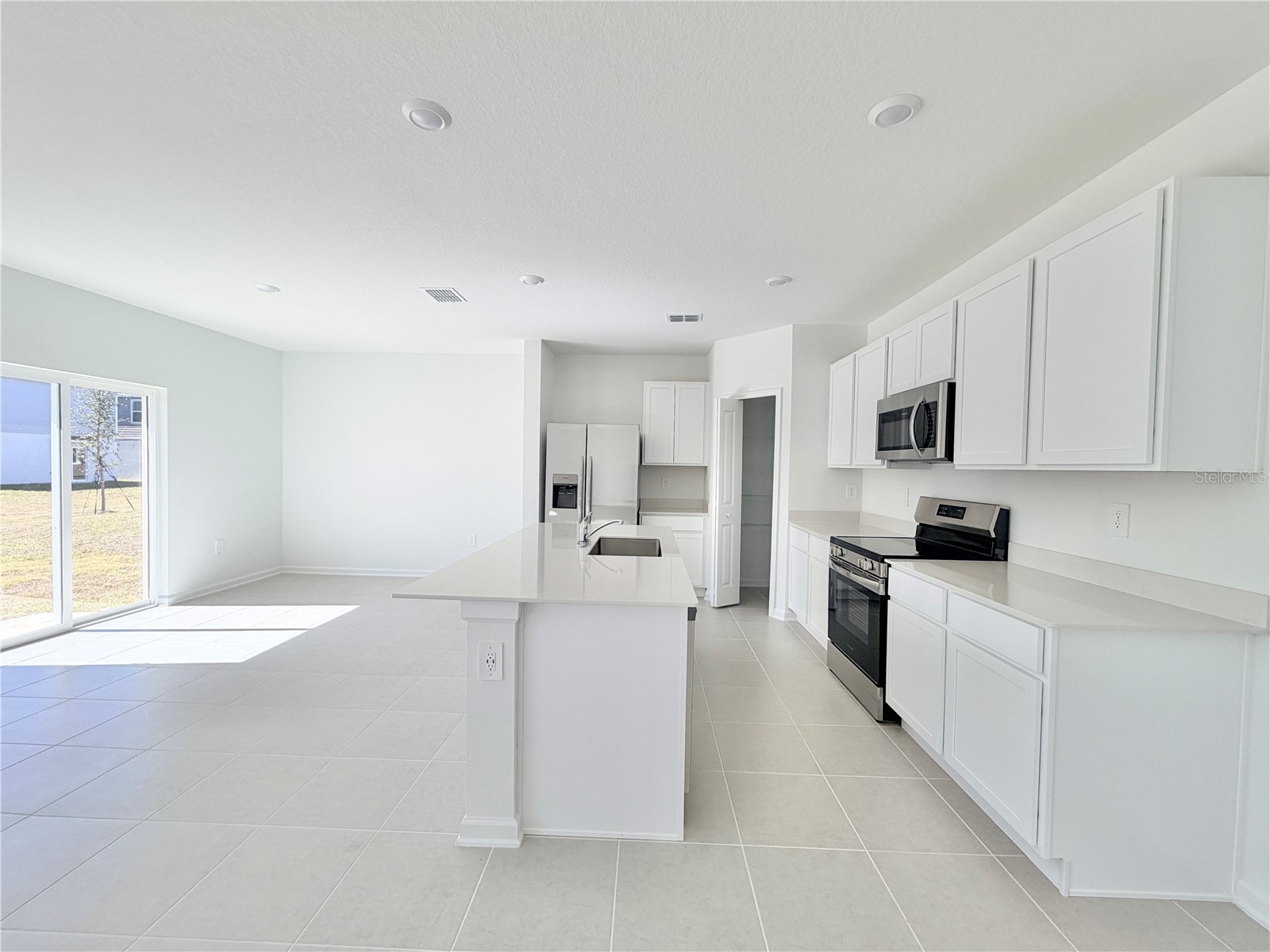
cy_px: 476
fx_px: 514
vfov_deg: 85.7
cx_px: 635
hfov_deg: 102.1
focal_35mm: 14
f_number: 2.2
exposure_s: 1/335
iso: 50
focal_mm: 2.22
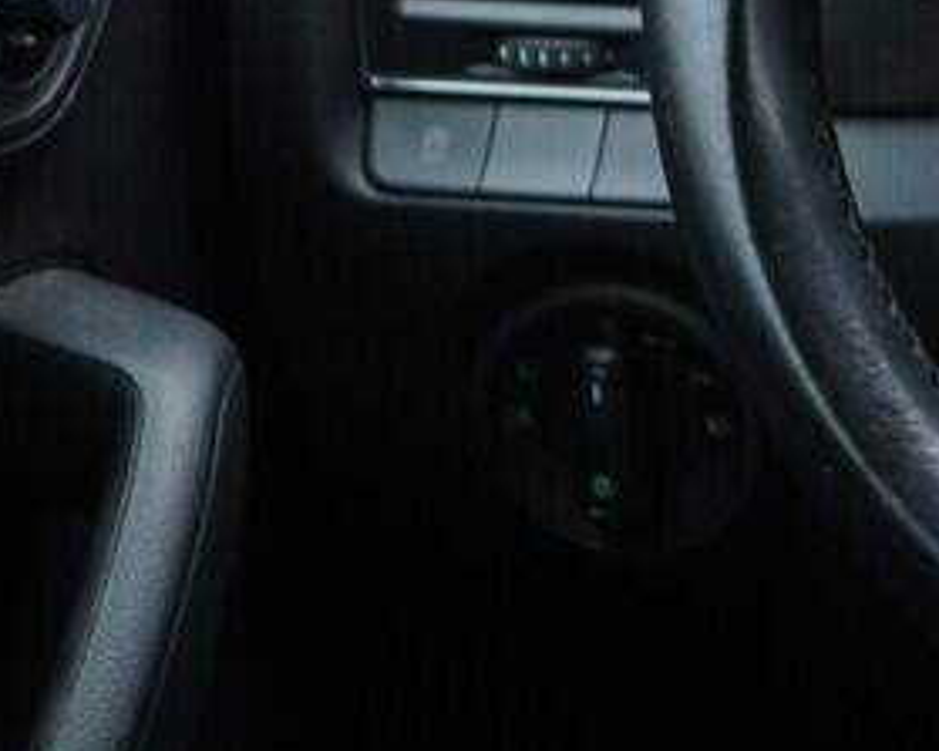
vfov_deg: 12.2
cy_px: -103
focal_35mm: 124
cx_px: 1592
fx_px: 3445
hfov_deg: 14.1
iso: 160
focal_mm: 24
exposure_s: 1/40
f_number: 2.8
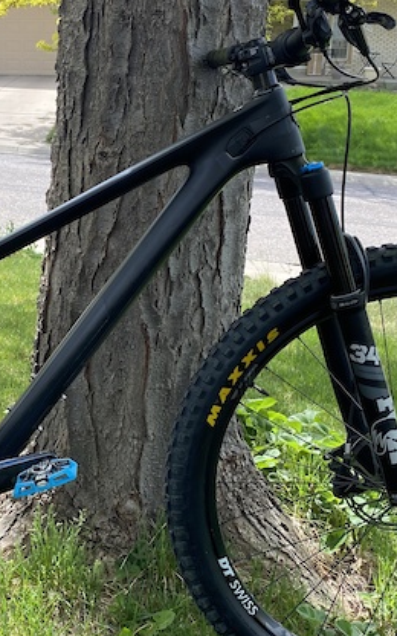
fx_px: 917
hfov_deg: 23.9
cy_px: 352
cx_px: 55
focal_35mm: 53
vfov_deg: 38.1
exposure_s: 1/582
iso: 32
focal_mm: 4.25
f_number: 1.8
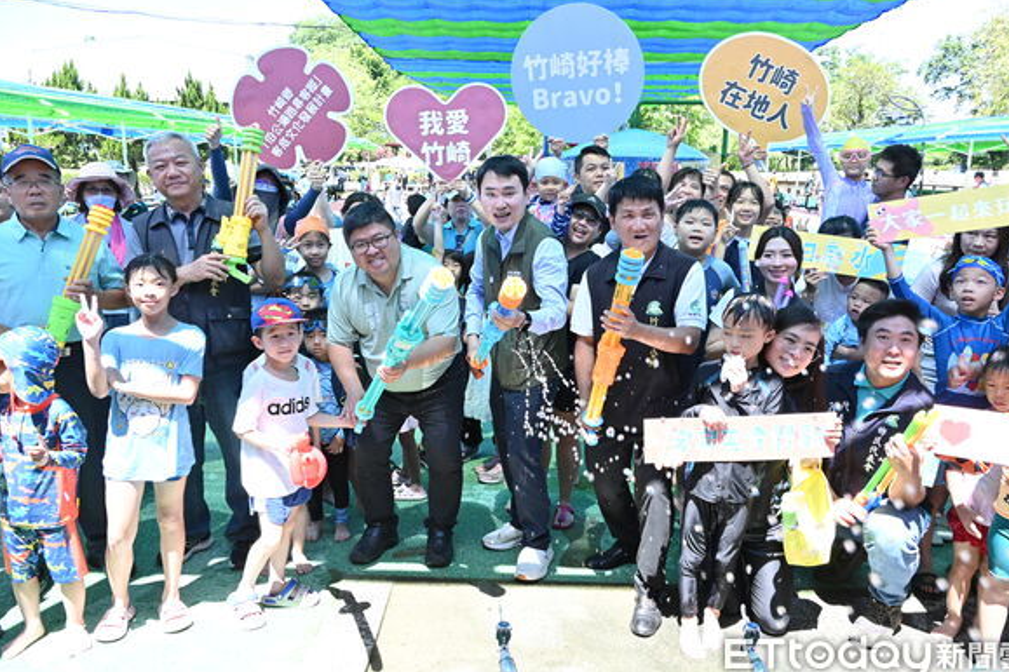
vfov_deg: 46.4
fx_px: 785
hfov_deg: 65.5
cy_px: 341
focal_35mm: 28
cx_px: 519
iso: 1600
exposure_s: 1/800
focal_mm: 18
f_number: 6.3
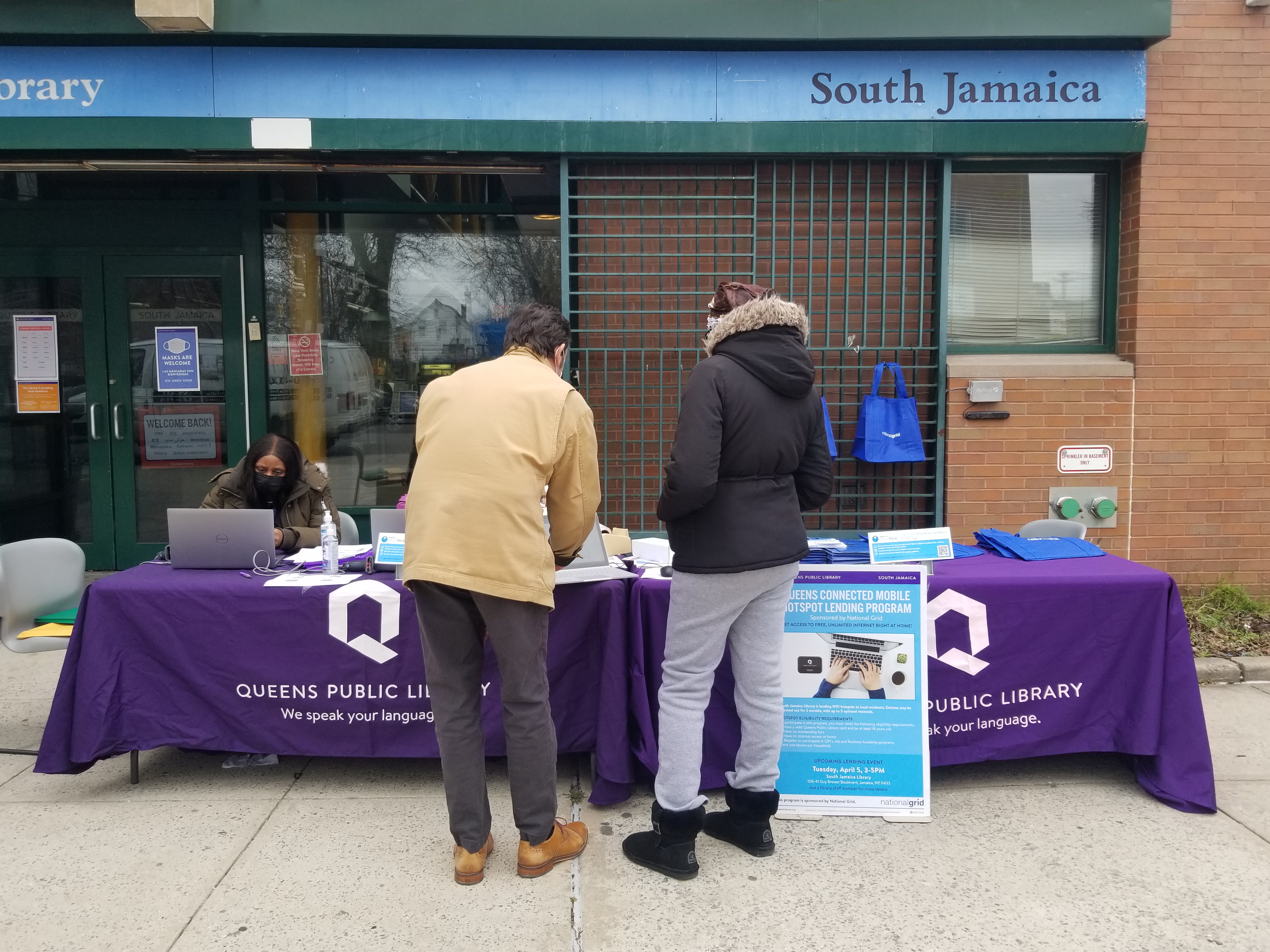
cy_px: 478
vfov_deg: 51.4
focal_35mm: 27
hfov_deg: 65.3
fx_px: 991
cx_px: 614
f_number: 1.7
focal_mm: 4.25
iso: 50
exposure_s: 1/205
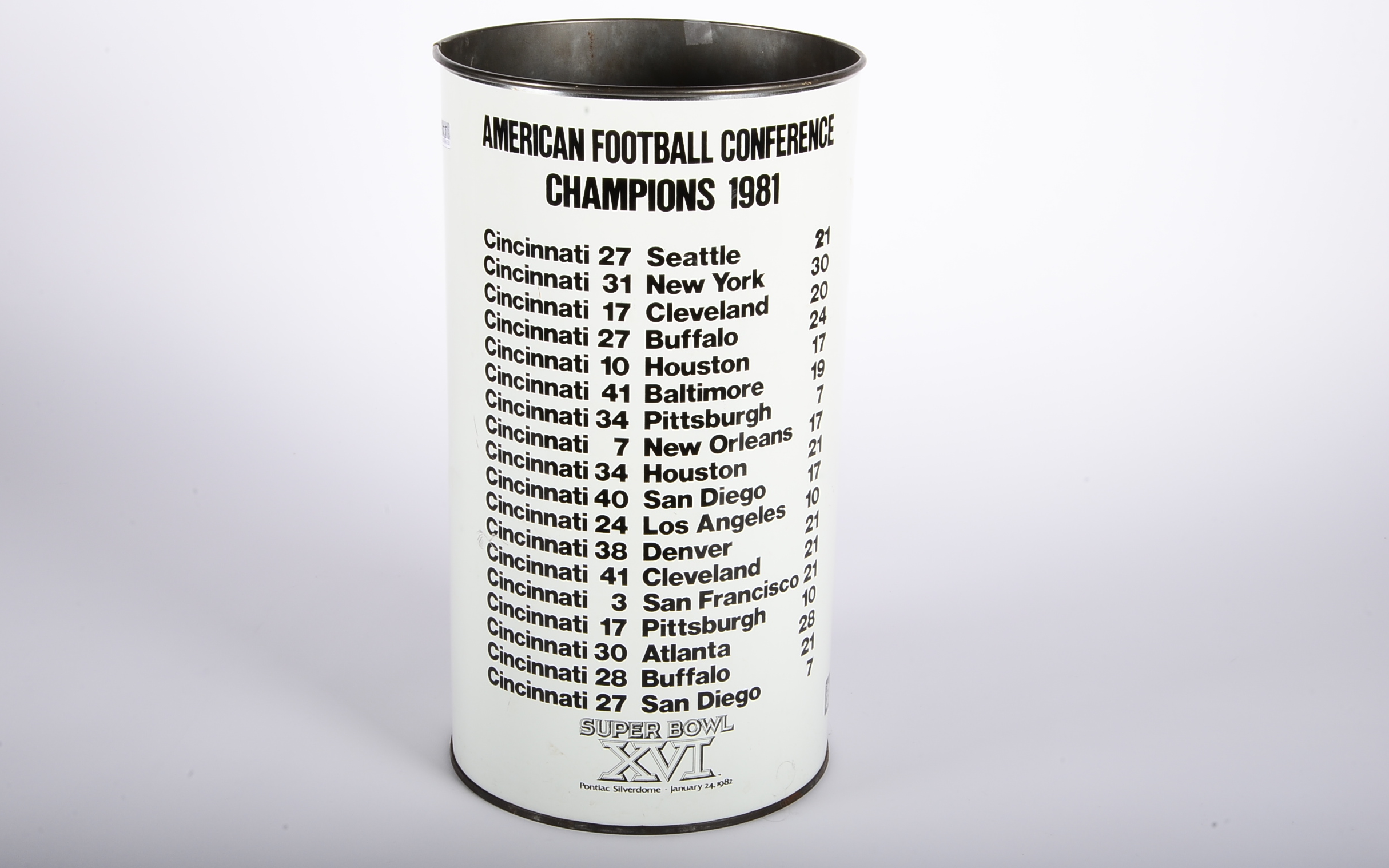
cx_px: 692
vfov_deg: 20.0
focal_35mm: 65
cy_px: 408
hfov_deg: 31.5
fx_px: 2461
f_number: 25
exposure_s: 1/250
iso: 200
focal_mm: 42
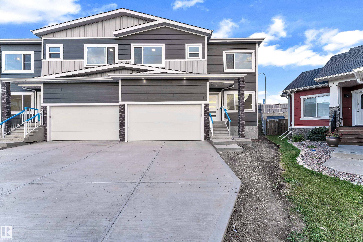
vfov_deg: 81.2
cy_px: 121
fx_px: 141
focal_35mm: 14
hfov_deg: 104.3
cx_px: 182
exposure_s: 1/40
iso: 160
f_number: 8
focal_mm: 14
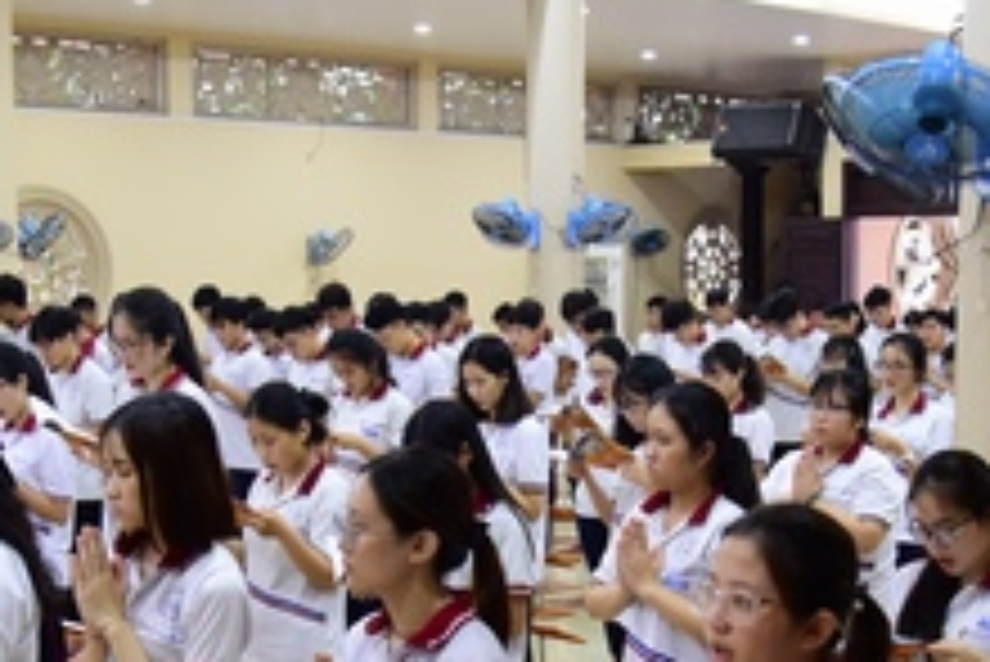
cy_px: 576
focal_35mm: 71
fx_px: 1954
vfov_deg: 18.9
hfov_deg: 28.4
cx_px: 608
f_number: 4
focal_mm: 24
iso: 2000
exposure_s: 1/30
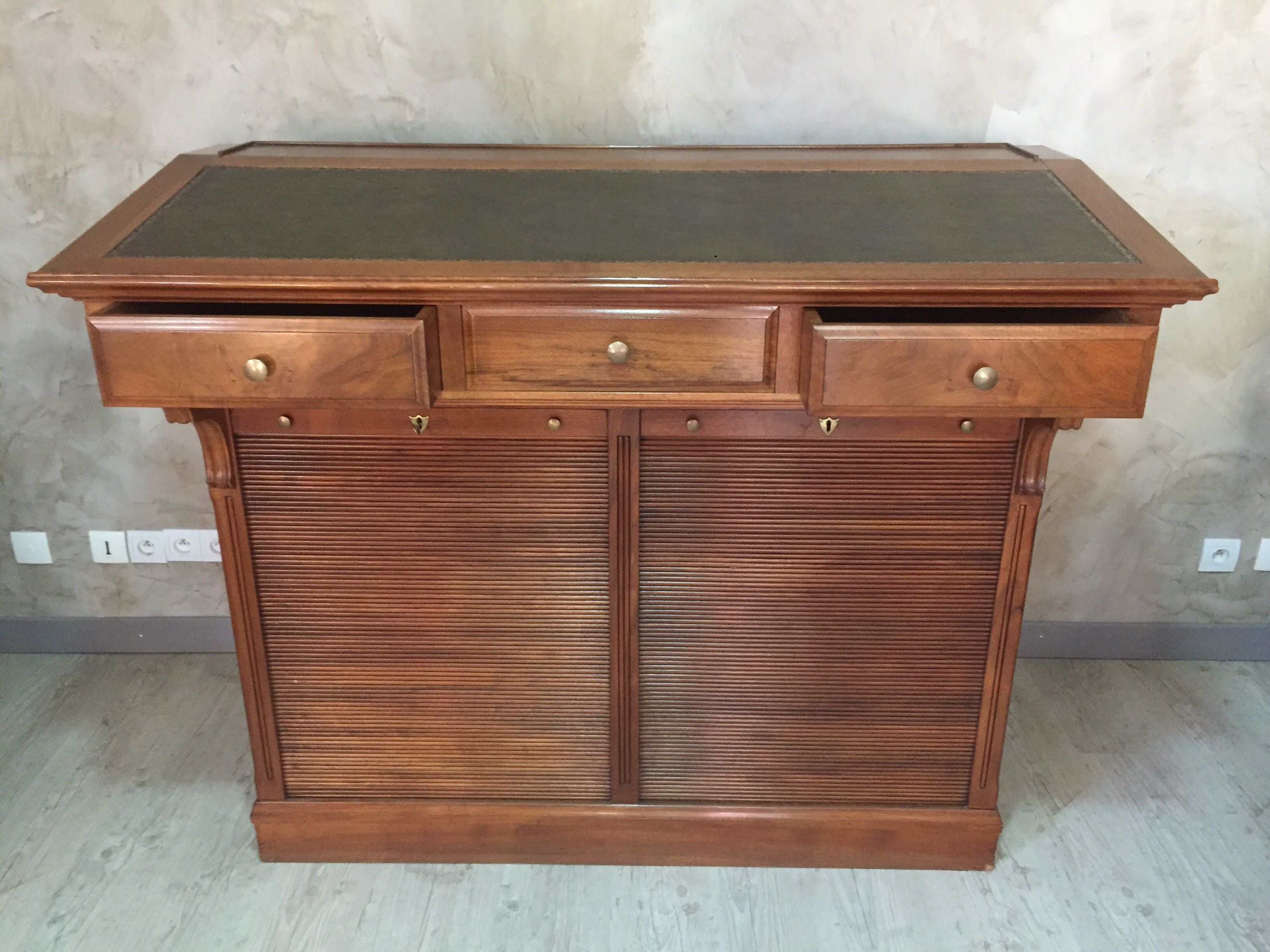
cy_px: 476
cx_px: 635
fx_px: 1064
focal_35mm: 29
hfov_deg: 61.7
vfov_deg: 48.2
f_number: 2.2
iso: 250
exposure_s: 1/20
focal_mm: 4.15
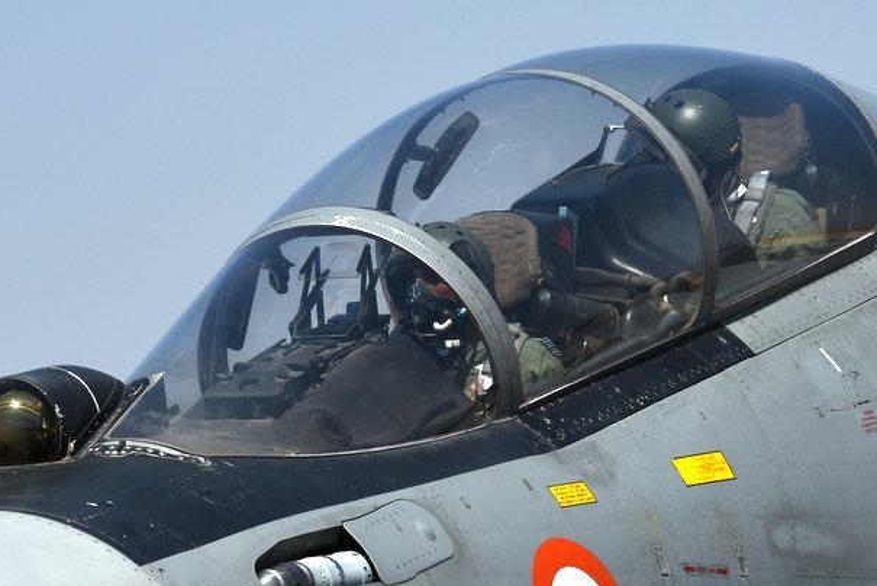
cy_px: 473
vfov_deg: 3.4
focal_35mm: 406
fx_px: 9895
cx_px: 599
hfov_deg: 5.1
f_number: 8
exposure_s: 1/1000
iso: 160
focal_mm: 240
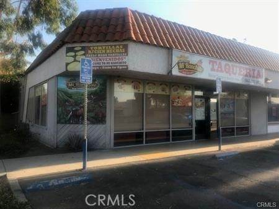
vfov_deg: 49.7
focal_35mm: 28
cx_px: 140
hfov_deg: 63.5
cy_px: 104
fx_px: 226
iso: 20
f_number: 1.8
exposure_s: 1/520
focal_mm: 3.99
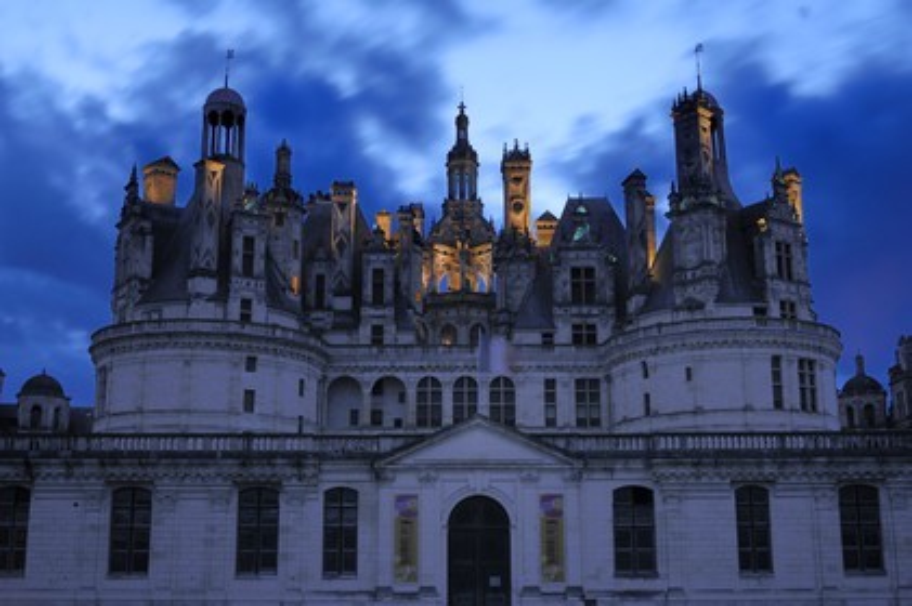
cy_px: 303
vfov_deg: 31.8
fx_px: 1063
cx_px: 456
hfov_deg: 46.4
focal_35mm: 42
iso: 100
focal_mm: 28
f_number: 6.3
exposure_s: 4.5
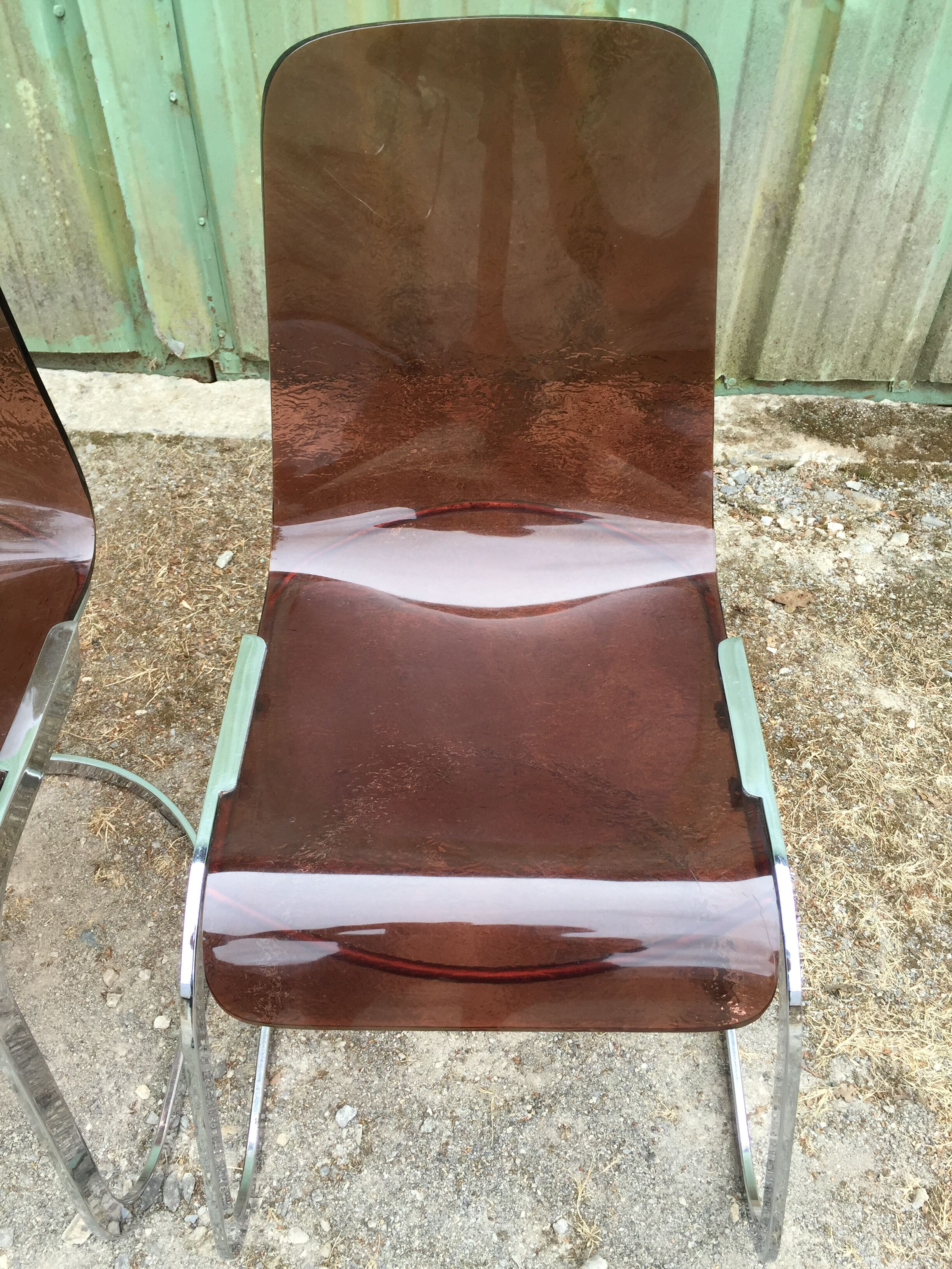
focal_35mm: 29
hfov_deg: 48.2
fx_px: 1063
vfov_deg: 61.7
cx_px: 476
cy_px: 634
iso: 32
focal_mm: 4.15
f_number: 2.2
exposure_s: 1/276
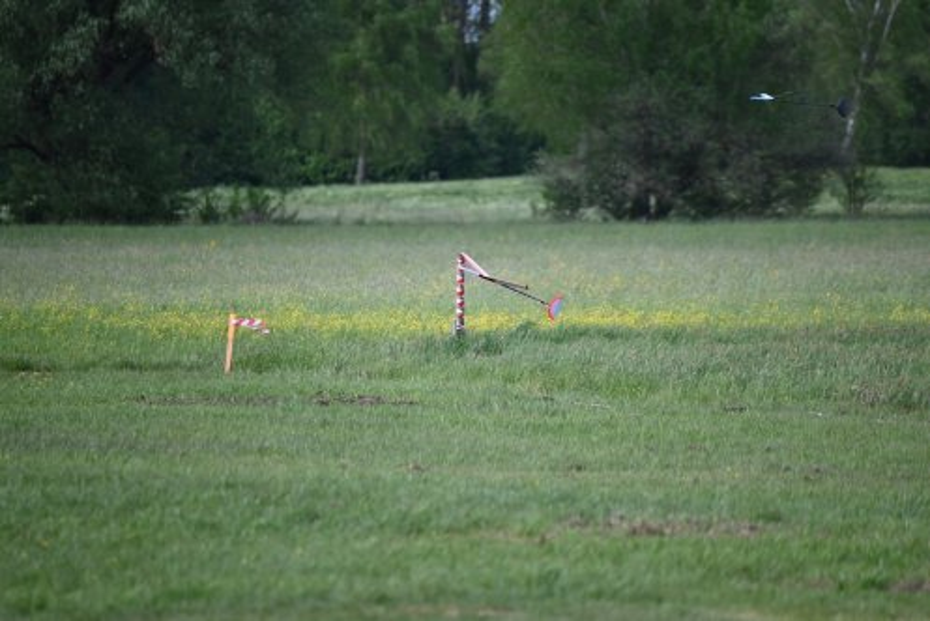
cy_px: 310
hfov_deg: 5.2
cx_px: 465
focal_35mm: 400
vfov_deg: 3.4
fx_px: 10339
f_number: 6.3
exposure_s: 1/2000
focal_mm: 400
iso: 1000
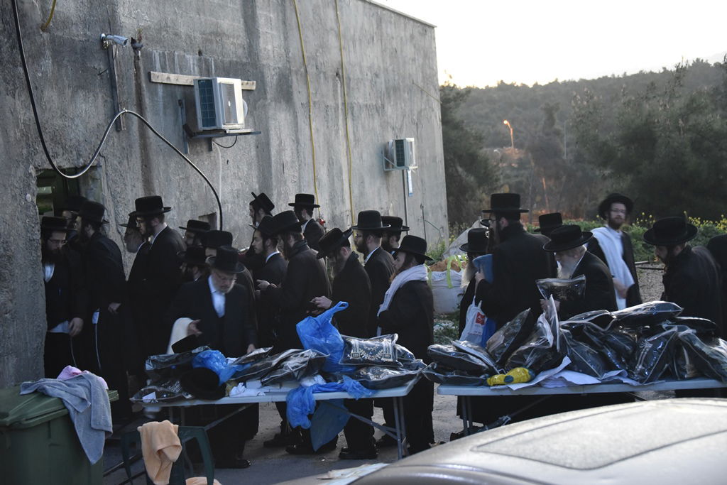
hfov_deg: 31.0
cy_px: 242
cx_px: 364
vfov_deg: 20.9
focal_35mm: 65
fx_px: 1313
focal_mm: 65
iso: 5000
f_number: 4.8
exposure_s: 1/30
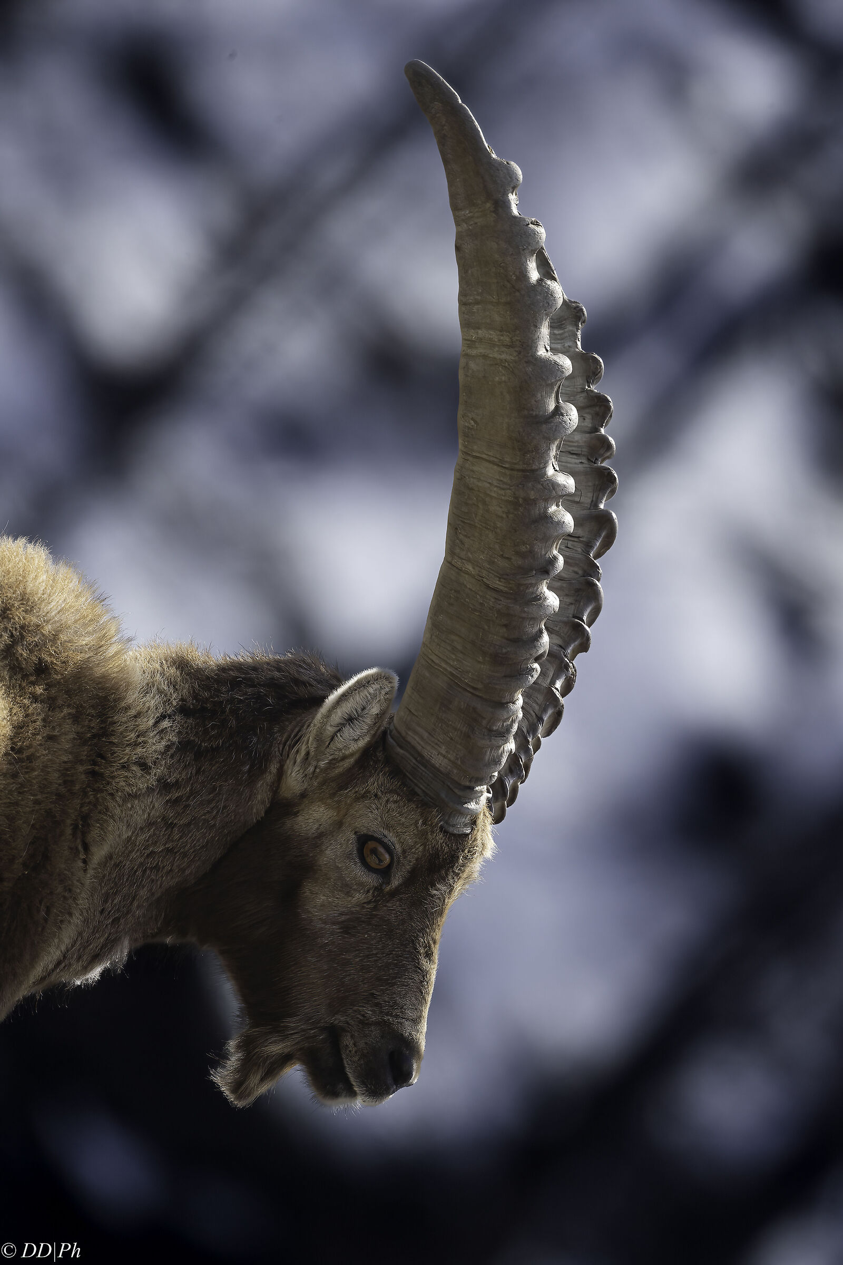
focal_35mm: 700
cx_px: 422
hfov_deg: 2.0
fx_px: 24586
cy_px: 632
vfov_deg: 2.9
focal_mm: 700
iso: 560
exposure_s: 1/1600
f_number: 8
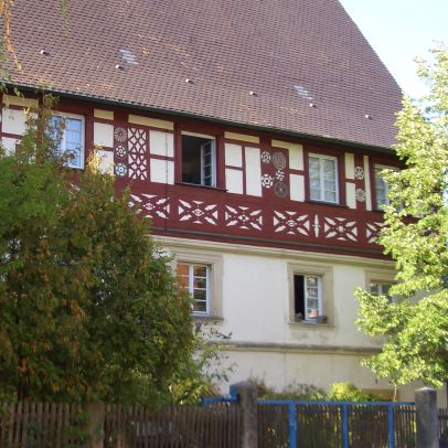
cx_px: 115
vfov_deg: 28.0
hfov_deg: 27.8
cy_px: 162
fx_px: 893
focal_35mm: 61
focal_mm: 5.8
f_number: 2.6
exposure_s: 1/160
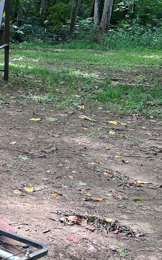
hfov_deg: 13.8
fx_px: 544
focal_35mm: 77
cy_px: 149
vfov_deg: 26.8
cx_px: -183
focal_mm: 5.7
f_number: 1.5
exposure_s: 1/121
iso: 40
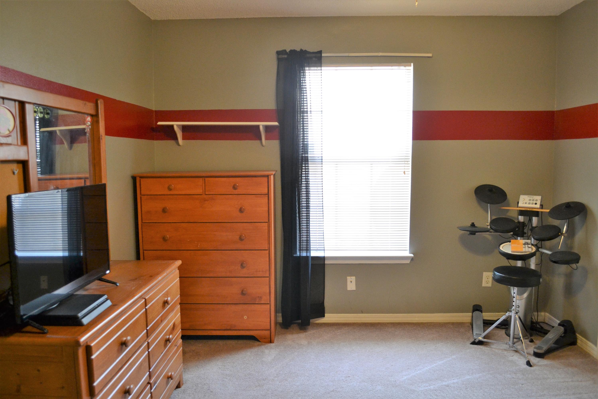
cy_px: 200
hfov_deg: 67.4
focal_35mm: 27
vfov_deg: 47.9
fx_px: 448
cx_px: 299
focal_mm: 18
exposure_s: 1/60
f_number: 3.5
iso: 1100
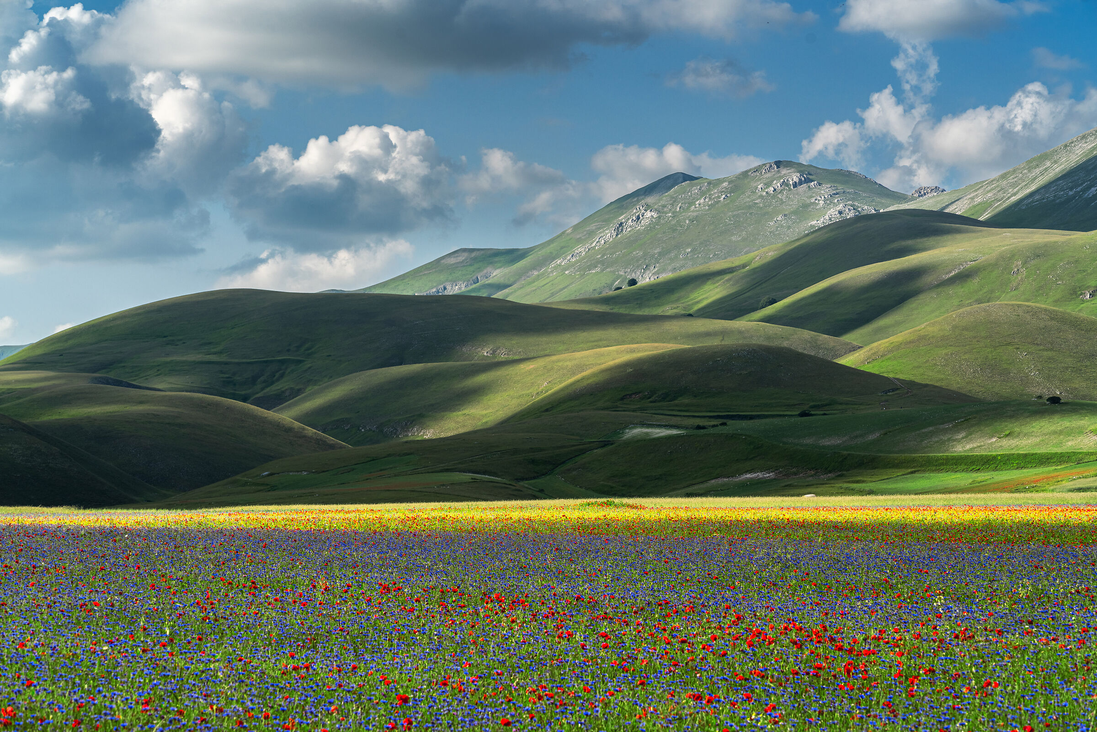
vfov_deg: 16.1
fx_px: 2590
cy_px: 366
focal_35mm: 85
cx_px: 548
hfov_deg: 23.9
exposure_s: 1/2500
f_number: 9
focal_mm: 85
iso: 200
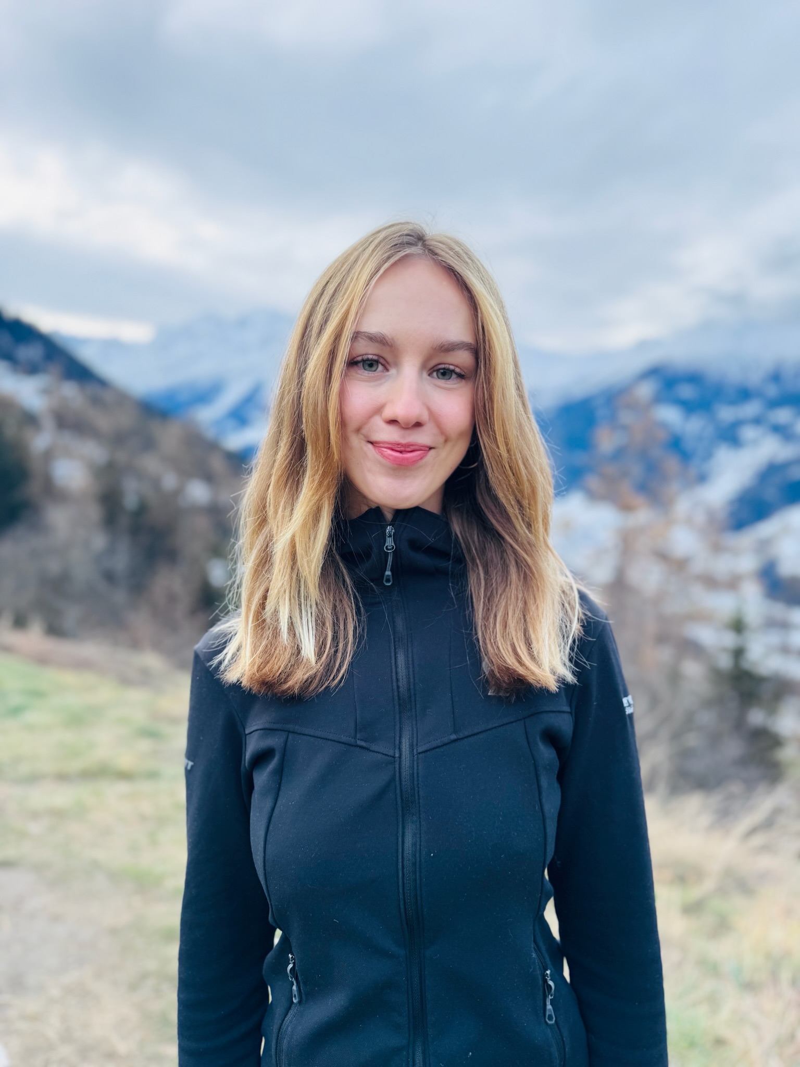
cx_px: 400
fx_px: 740
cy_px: 534
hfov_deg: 56.8
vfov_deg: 71.6
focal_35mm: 24
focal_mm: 6.76
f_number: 1.78
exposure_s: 1/593
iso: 80
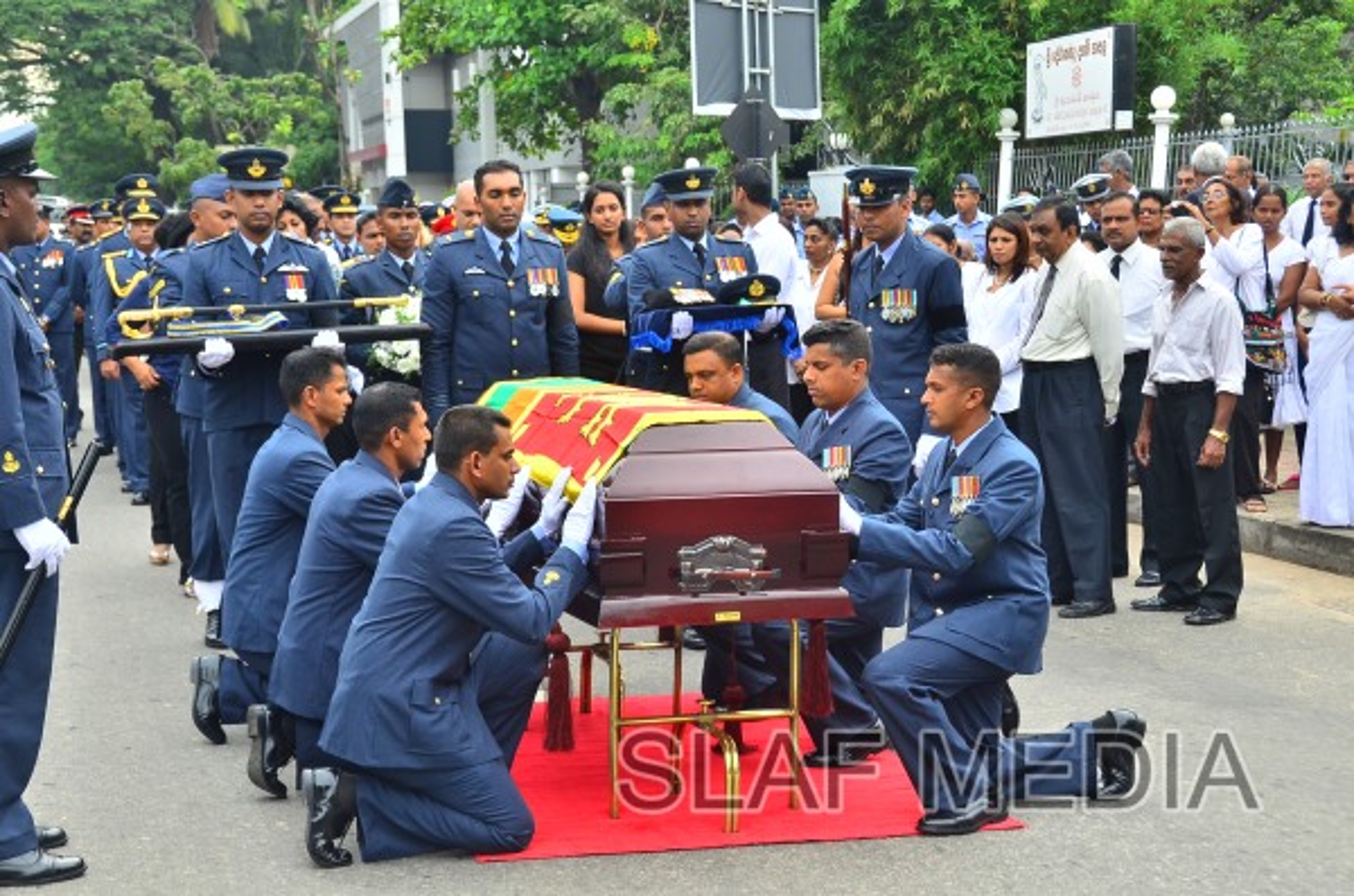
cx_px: 677
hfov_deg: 33.5
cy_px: 448
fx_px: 2251
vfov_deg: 22.5
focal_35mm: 60
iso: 250
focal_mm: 40
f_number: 7.1
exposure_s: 1/160
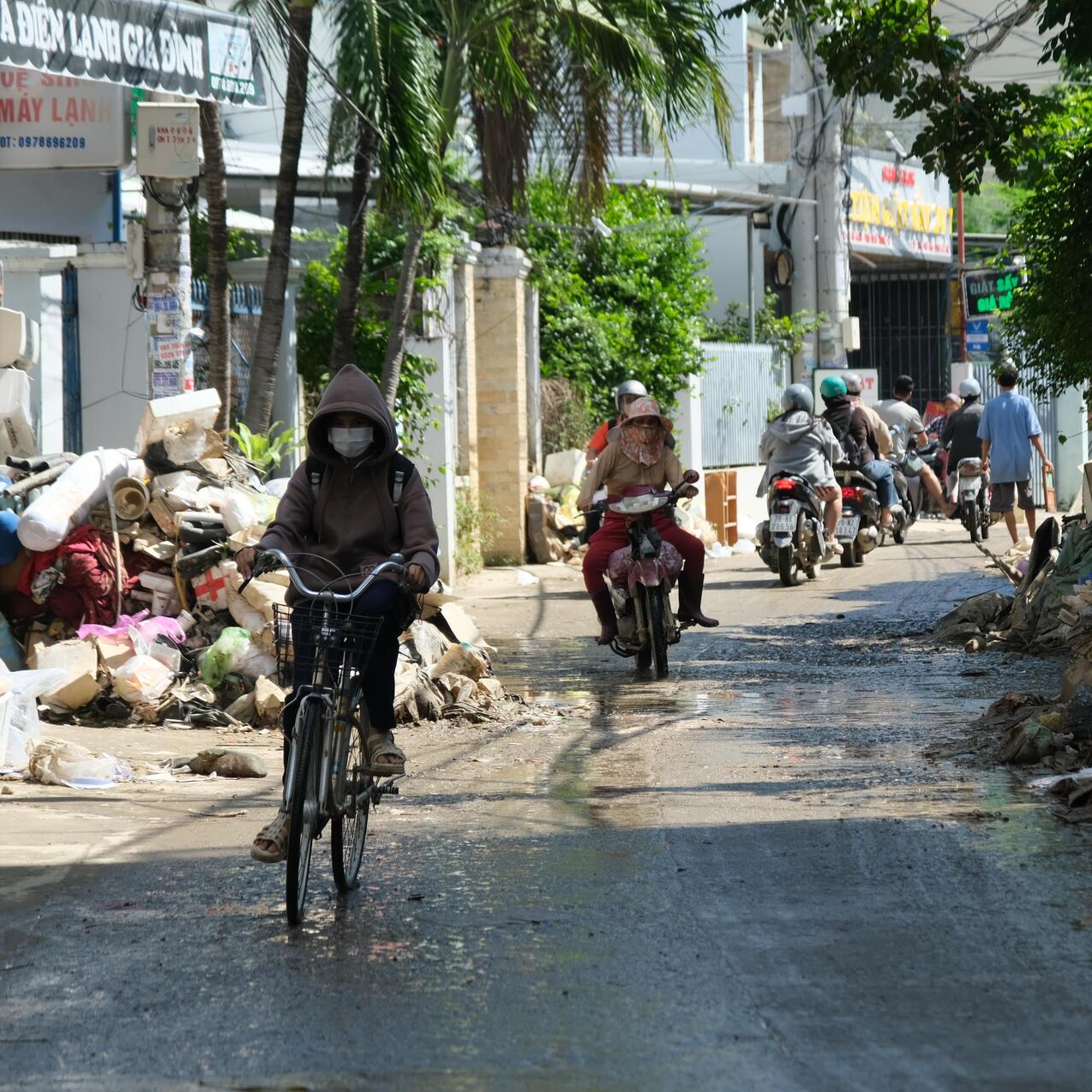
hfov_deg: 12.0
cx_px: 671
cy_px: 548
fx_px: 5211
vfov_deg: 12.0
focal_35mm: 146
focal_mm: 76.3
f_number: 4
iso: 320
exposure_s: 1/1250
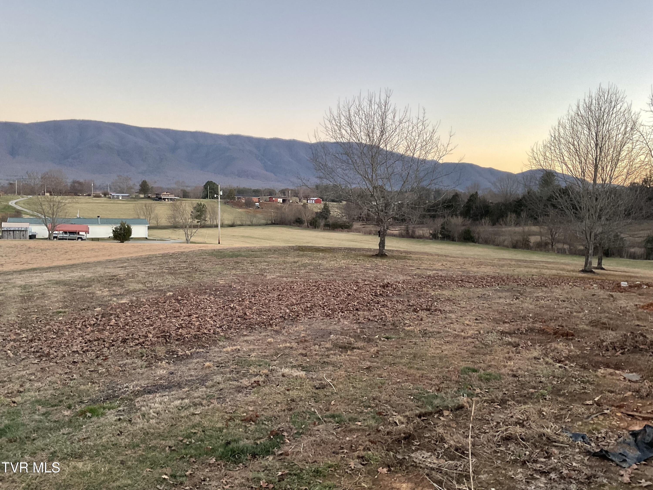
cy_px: 245
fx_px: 547
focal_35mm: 29
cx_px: 326
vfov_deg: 48.2
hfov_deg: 61.7
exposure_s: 1/120
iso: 64
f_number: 1.8
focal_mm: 3
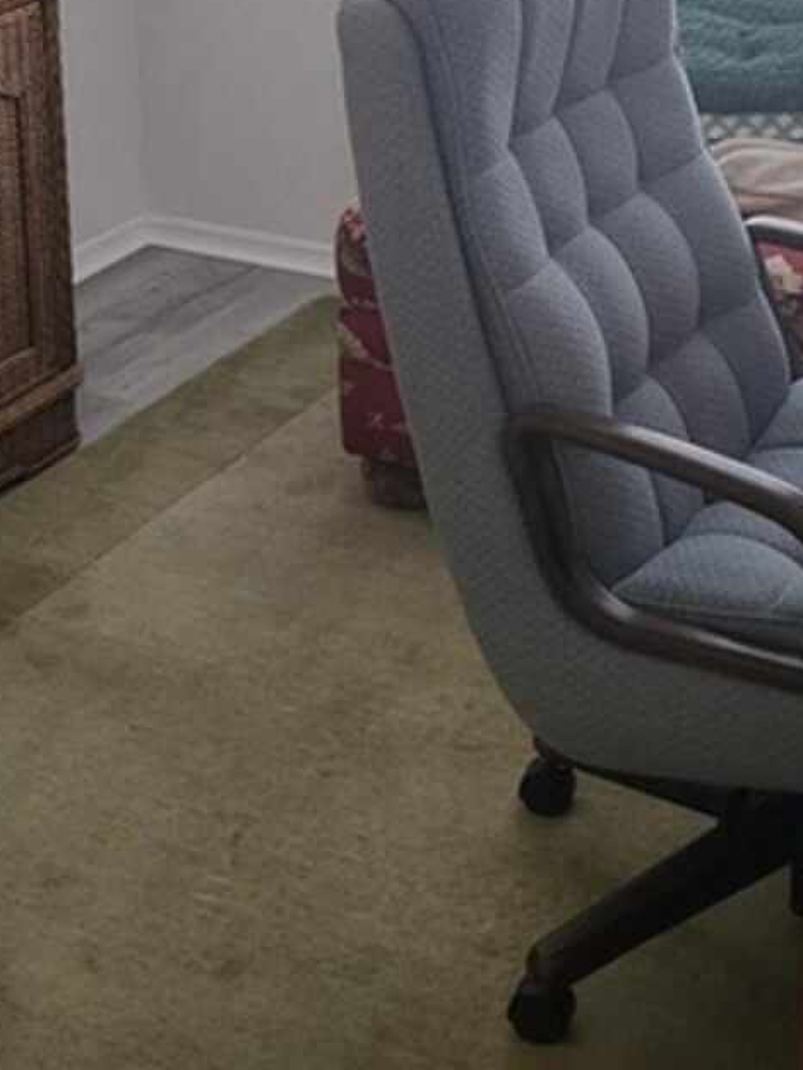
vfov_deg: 25.9
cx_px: 399
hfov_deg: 20.7
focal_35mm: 71
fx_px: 2195
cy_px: -17
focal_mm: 5.4
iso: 250
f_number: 1.8
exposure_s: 1/120
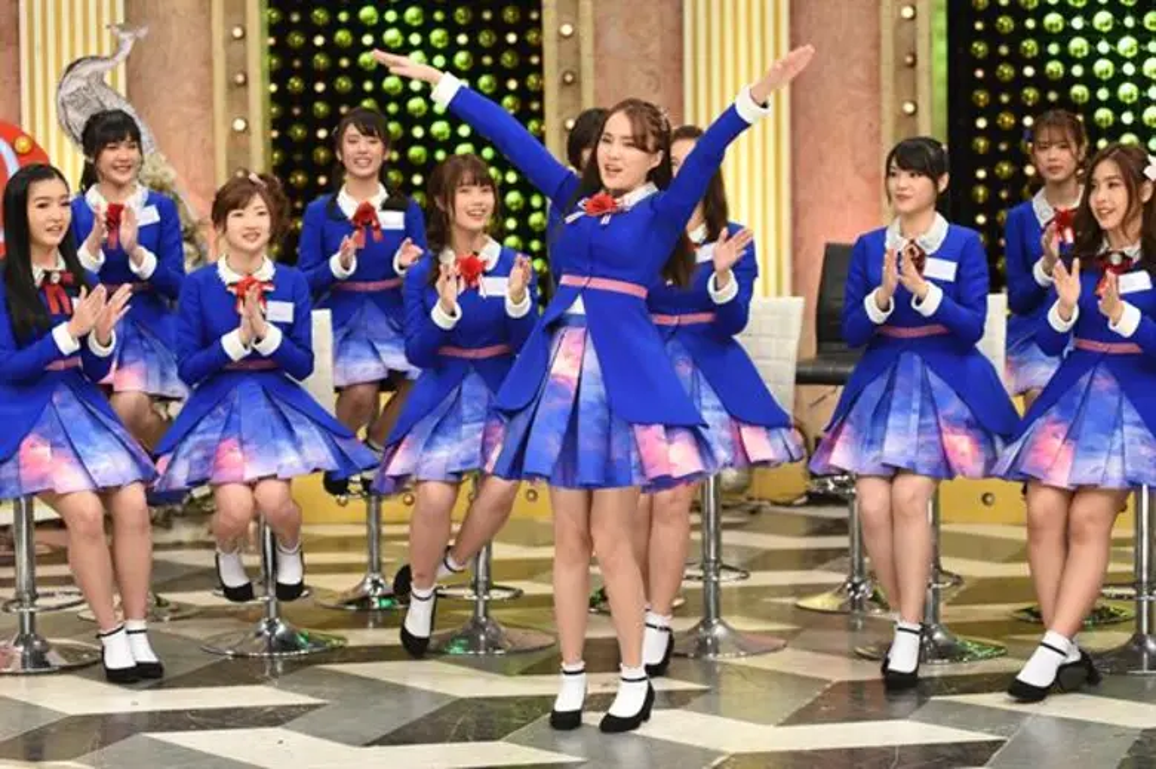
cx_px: 578
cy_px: 384
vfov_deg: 17.0
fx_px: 2567
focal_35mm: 80
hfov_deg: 25.4
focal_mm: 80
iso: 1600
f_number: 4
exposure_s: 1/400
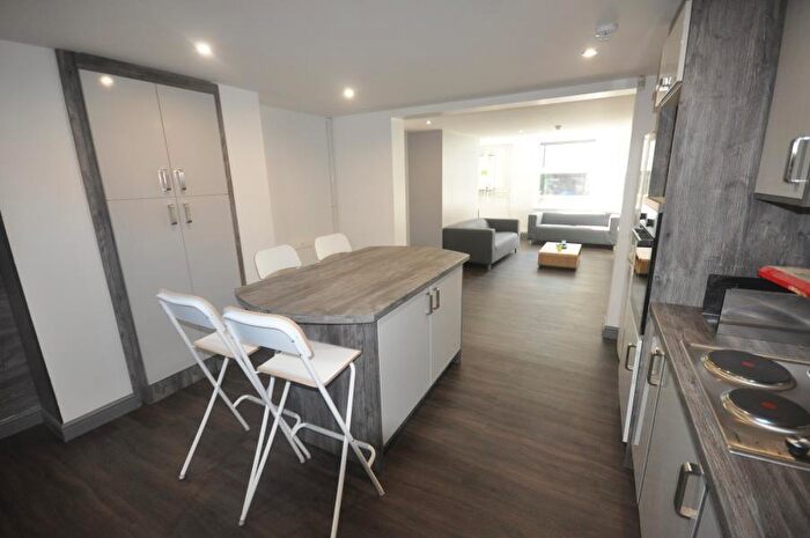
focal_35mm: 15
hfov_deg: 100.5
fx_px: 337
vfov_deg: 77.2
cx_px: 405
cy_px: 269
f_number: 4.5
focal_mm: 10
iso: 1250
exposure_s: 1/80
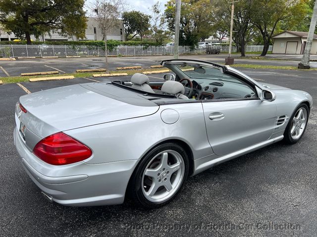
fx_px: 238
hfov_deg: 67.3
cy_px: 118
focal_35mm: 26
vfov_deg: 53.1
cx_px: 158
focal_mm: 5.7
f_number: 1.5
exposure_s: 1/2994
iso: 50
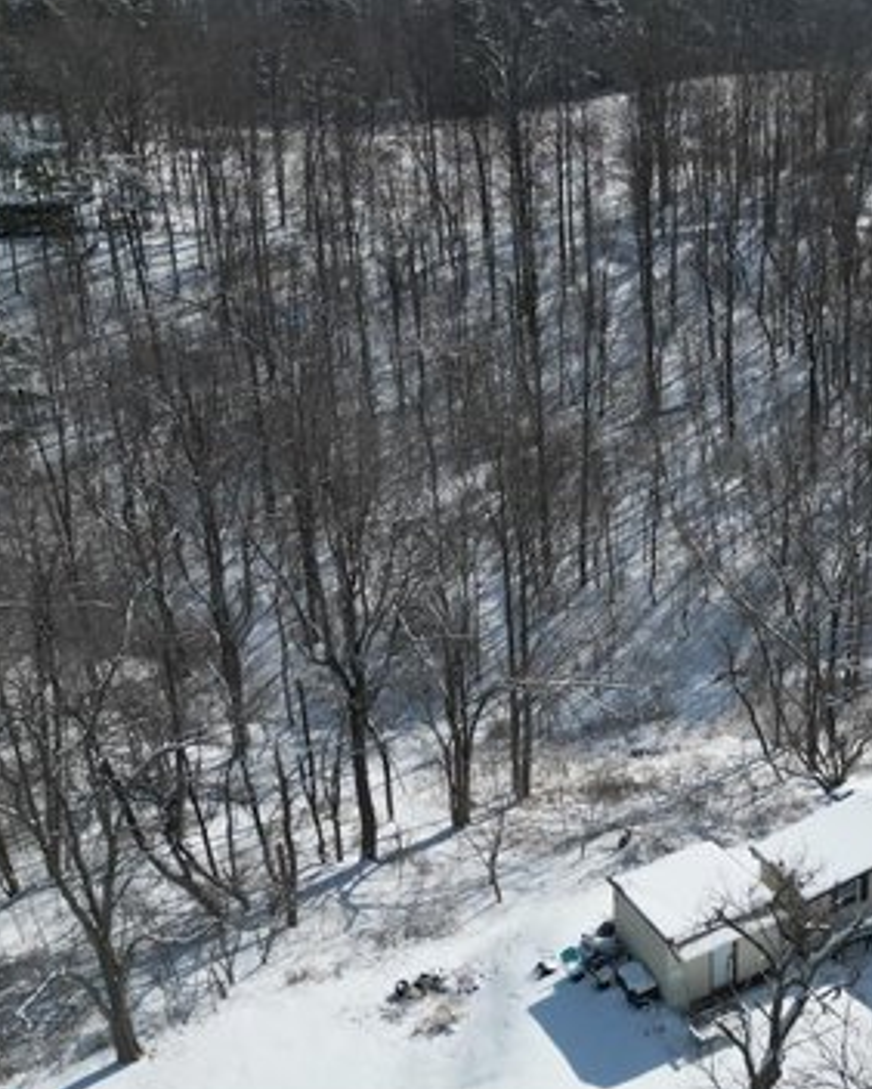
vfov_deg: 43.7
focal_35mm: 42
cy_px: 481
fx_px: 1354
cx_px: 688
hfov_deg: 34.7
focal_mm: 6.72
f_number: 1.7
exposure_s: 1/6400
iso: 140
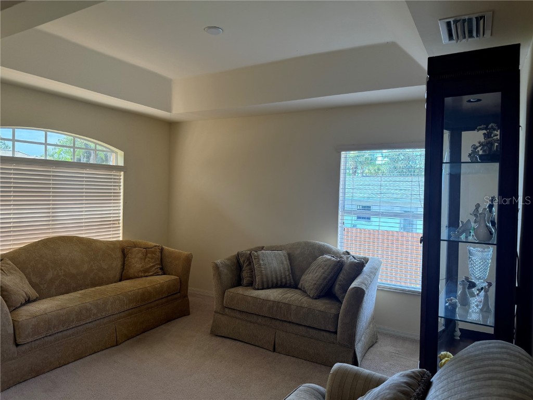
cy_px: 200
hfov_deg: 71.6
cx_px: 266
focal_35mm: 24
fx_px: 370
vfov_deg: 56.8
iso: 100
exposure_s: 1/158
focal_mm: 6.76
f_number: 1.78
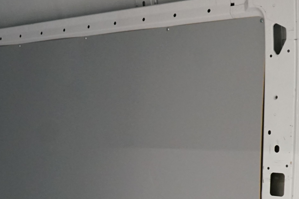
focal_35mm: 88
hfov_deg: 22.5
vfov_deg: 15.1
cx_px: 20
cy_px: 229
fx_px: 731
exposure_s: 1/30
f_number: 3.5
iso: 2500
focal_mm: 28
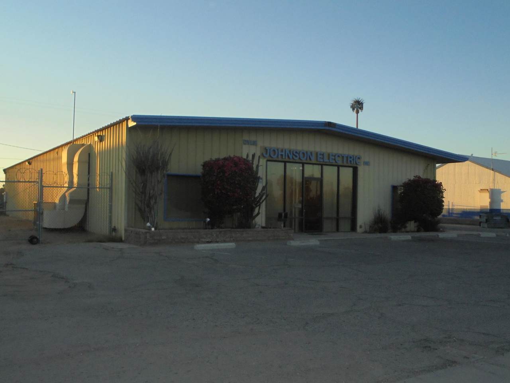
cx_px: 255
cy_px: 192
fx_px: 501
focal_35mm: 34
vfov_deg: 41.8
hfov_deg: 54.0
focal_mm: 6.1
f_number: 4
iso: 250
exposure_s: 1/500
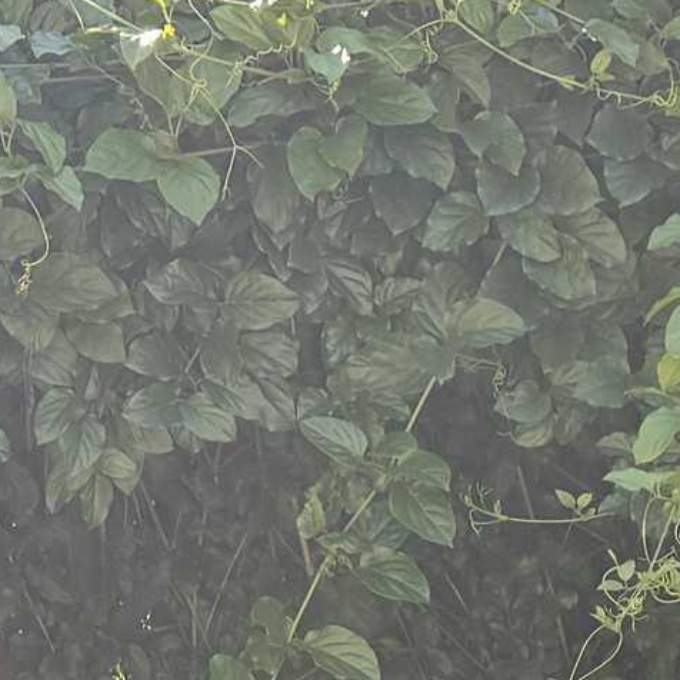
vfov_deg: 11.9
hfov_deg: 12.3
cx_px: 944
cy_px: 1163
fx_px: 3045
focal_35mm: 137
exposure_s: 1/715
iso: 100
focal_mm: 6.76
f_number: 1.78
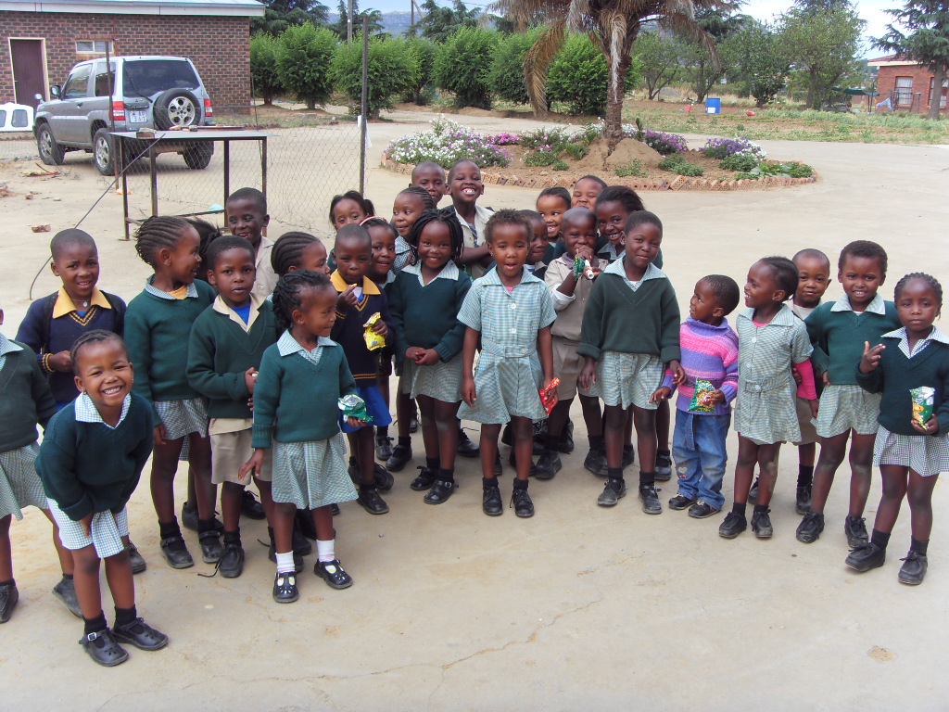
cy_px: 356
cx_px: 474
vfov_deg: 36.8
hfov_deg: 47.9
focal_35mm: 39
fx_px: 1069
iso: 80
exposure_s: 1/350
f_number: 3.5
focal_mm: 6.6
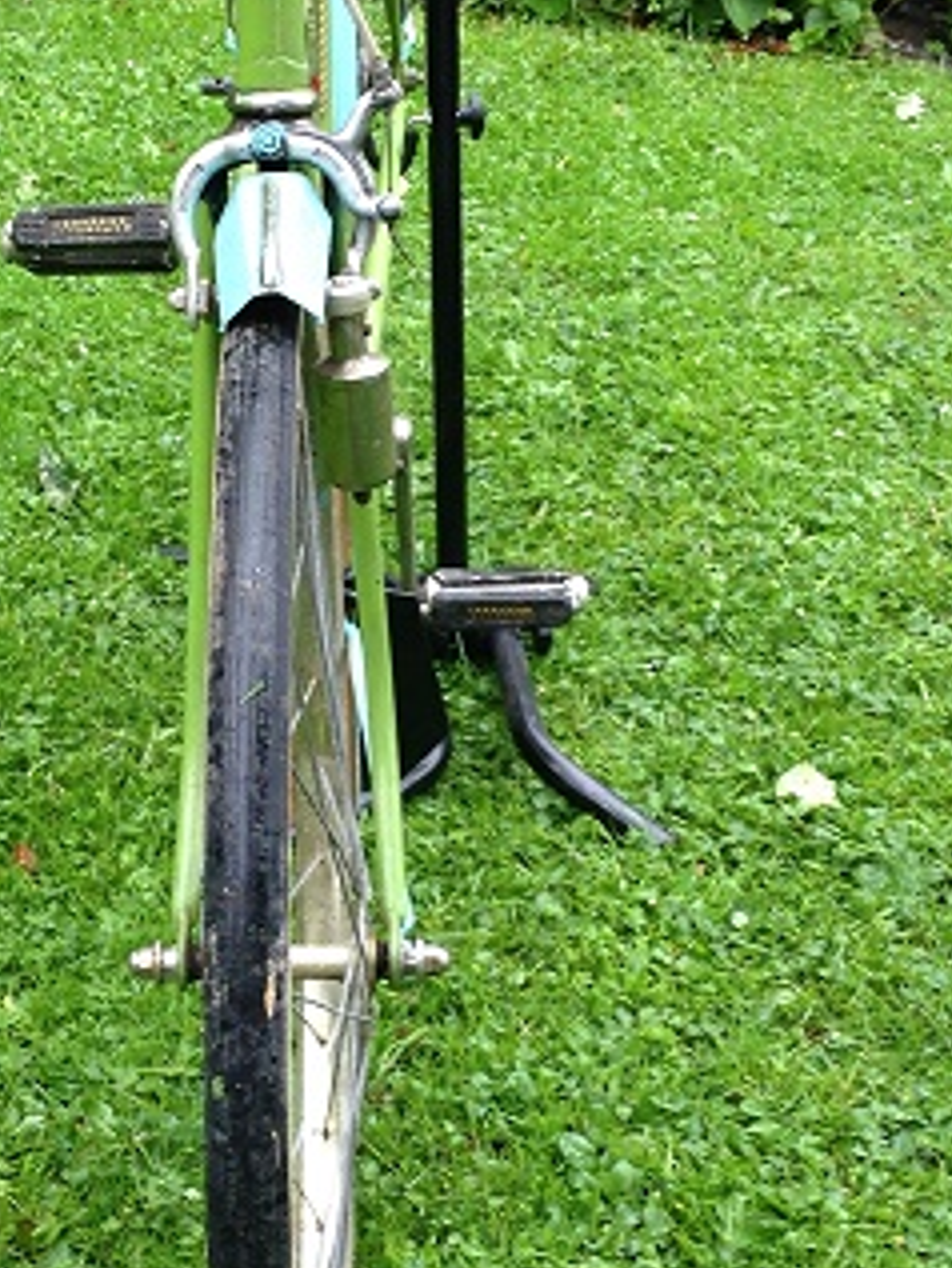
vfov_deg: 23.0
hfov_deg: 17.3
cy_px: 612
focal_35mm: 85
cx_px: 248
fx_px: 3115
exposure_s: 1/60
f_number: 2.4
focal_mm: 4.12
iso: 50
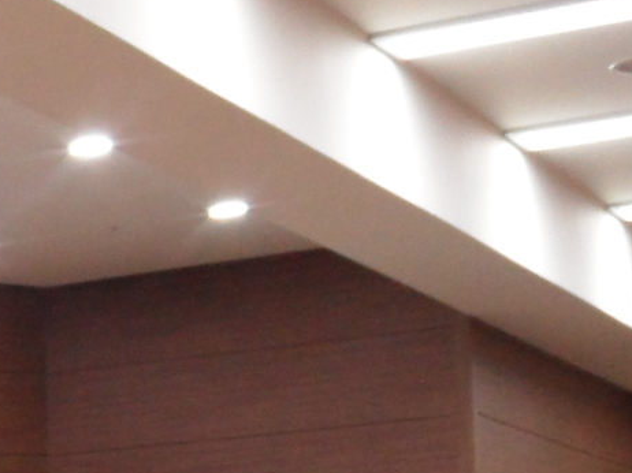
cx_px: -721
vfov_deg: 10.0
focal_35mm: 142
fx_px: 2591
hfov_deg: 12.0
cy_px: 789
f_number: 3.4
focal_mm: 5.3
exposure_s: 1/20
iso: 200
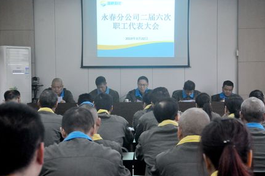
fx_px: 537
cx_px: 139
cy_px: 88
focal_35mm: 73
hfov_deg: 27.7
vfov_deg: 18.6
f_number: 5
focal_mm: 42
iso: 1600
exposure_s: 1/100
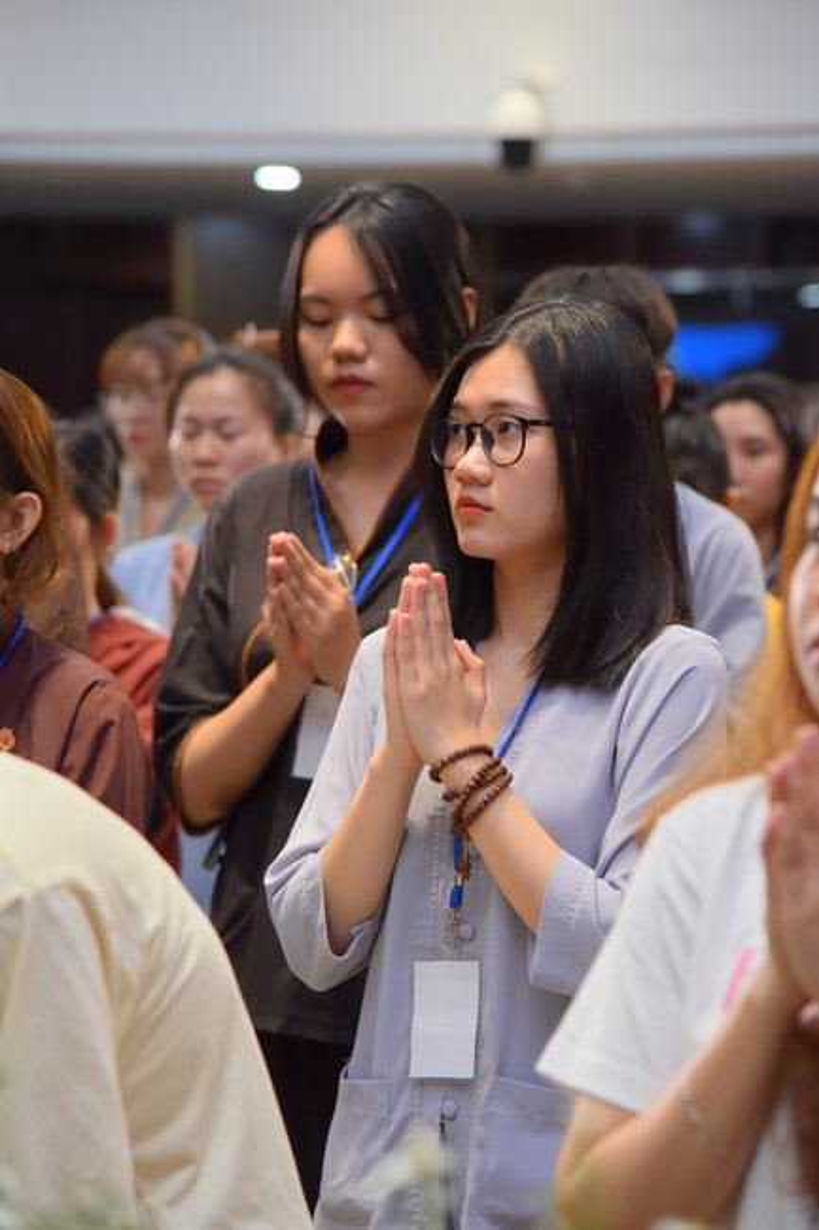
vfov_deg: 17.1
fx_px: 4097
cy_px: 615
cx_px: 410
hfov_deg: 11.4
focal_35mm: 120
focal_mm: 120
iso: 1600
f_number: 5
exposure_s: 1/125
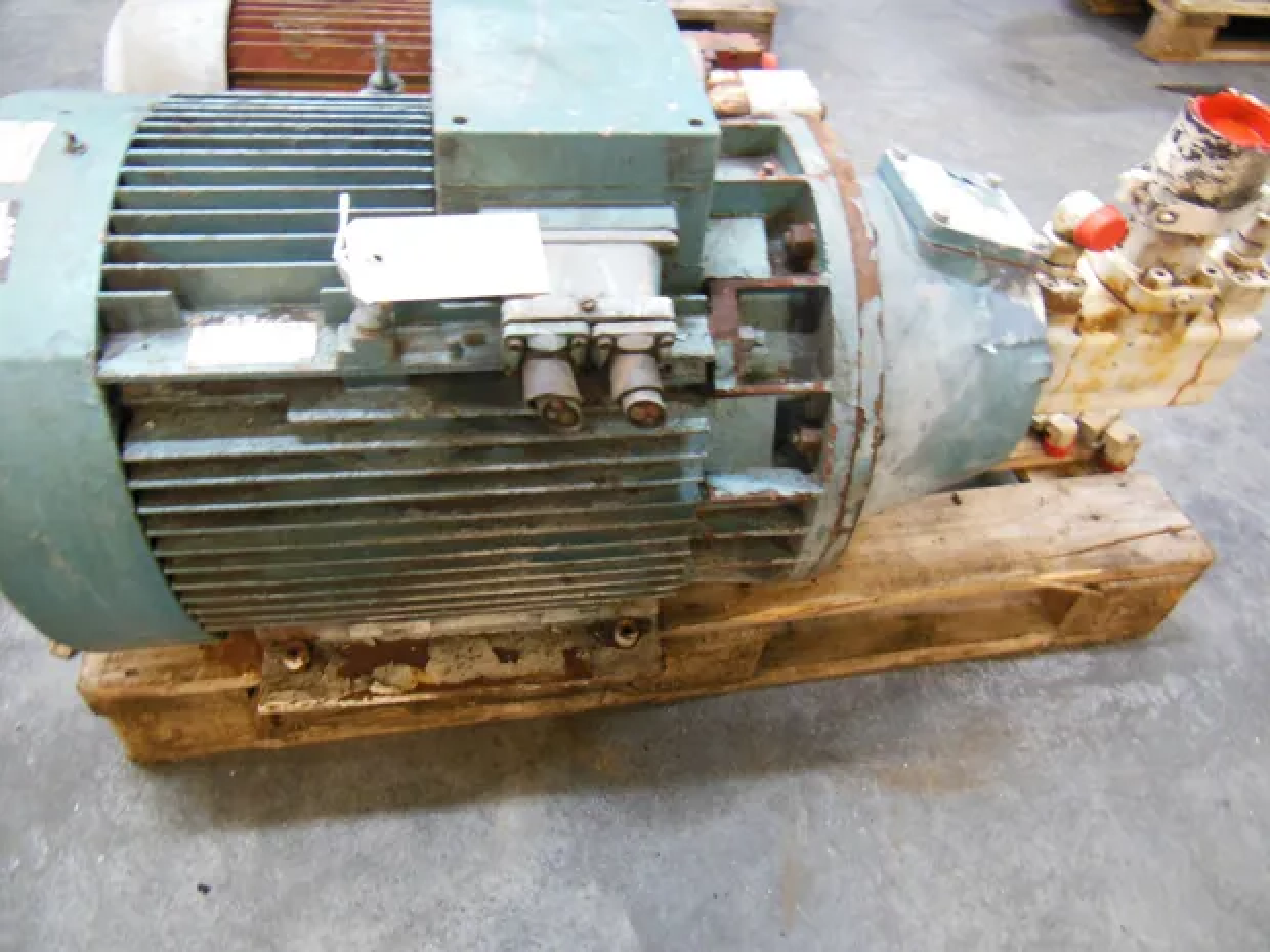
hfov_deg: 69.4
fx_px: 917
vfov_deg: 54.9
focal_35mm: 25
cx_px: 635
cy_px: 476
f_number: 3.5
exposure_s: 1/8
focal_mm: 4.5
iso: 640
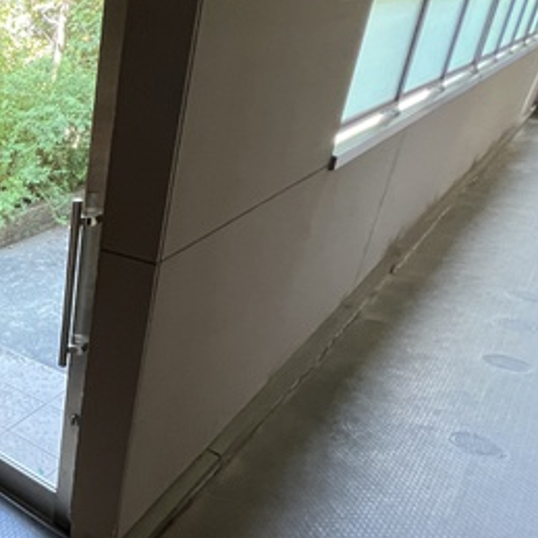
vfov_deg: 52.5
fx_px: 545
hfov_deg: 37.0
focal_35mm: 31
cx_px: -137
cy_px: 284
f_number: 1.8
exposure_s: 1/60
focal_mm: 1.57
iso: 320
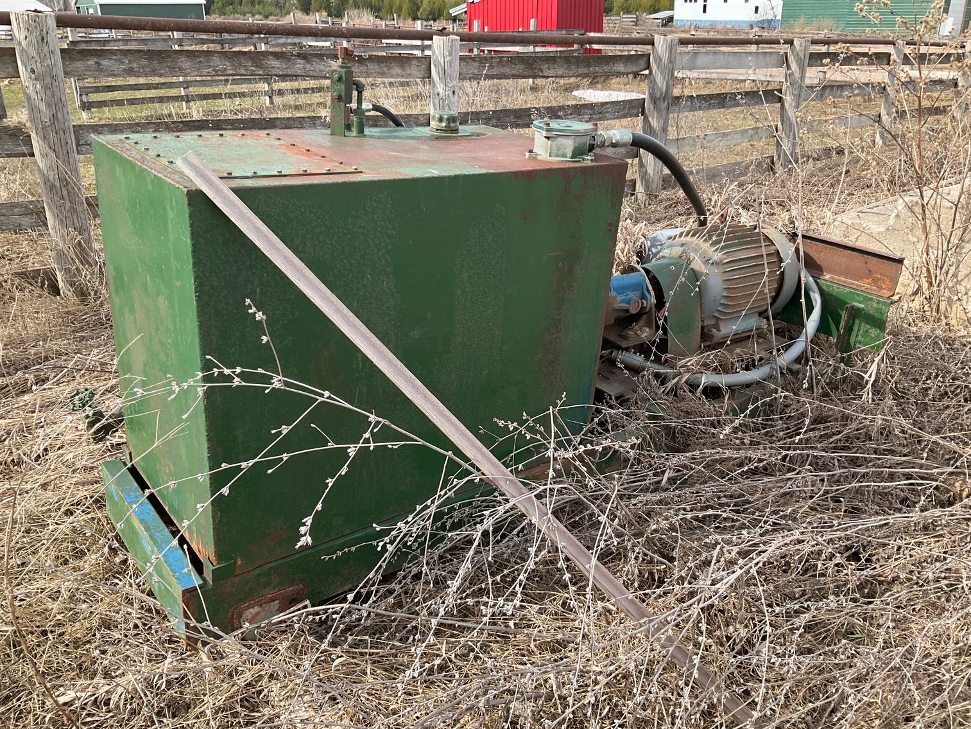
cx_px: 486
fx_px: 814
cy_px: 364
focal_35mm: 29
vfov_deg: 48.2
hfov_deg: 61.7
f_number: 1.8
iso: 25
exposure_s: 1/562
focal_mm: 3
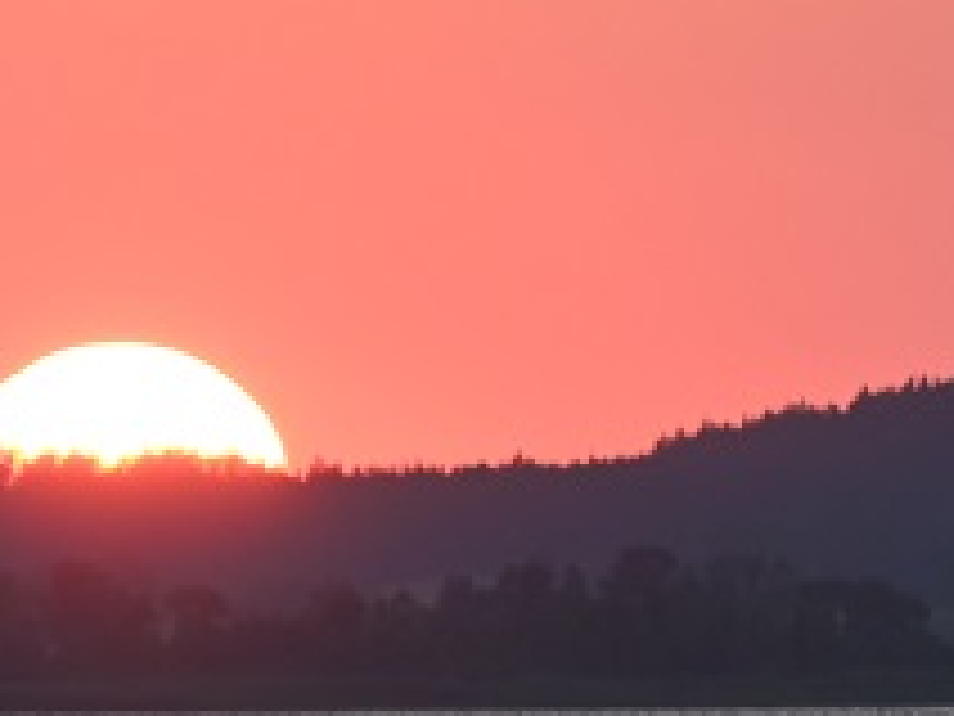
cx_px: 189
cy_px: 1414
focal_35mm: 1293
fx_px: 35634
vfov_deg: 1.1
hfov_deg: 1.5
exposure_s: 1/500
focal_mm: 300
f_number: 5.6
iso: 640
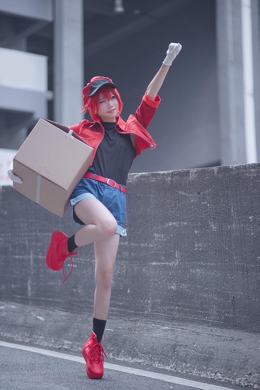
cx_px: 130
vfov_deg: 23.9
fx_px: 920
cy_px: 195
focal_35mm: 85
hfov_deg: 16.1
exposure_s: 1/1600
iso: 400
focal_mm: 85
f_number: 1.8
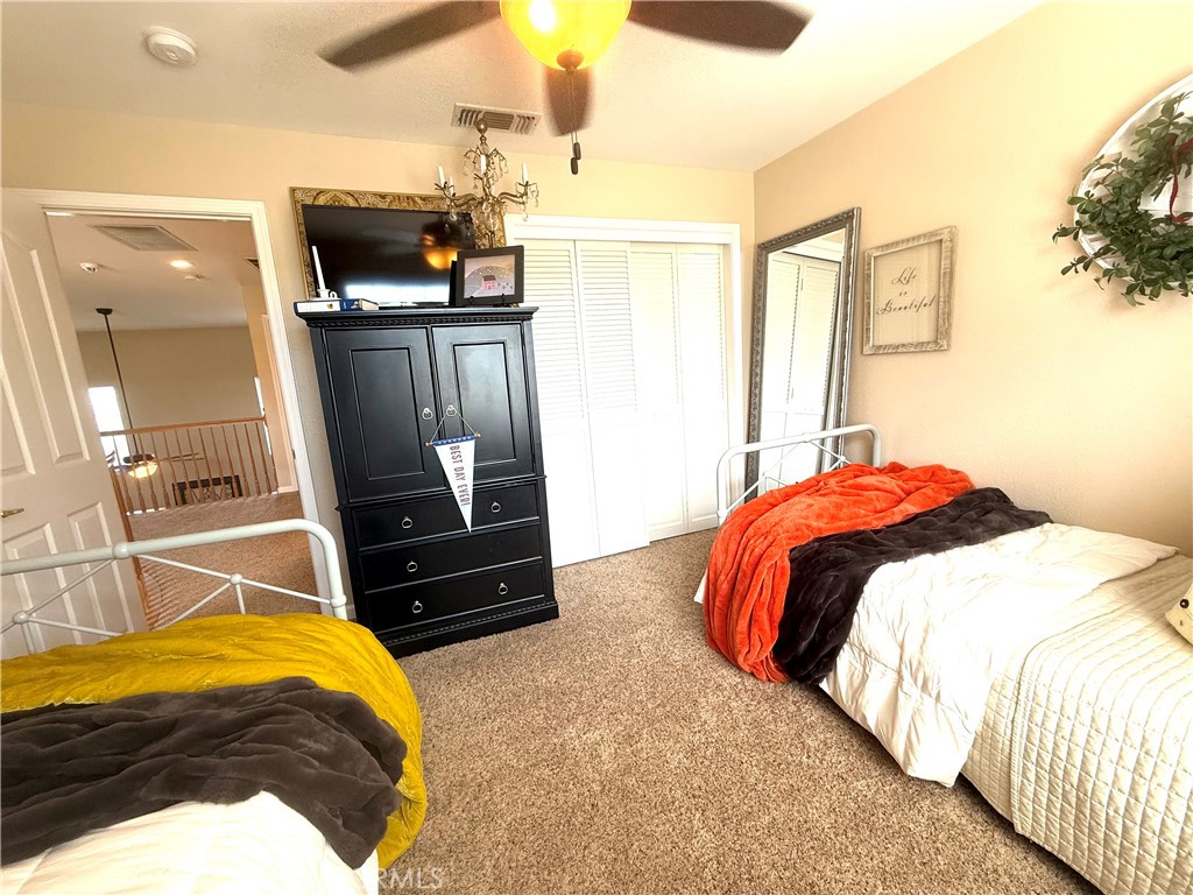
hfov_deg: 102.1
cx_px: 596
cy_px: 448
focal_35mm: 14
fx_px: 482
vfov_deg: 85.7
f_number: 2.2
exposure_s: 1/120
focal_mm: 2.22
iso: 125
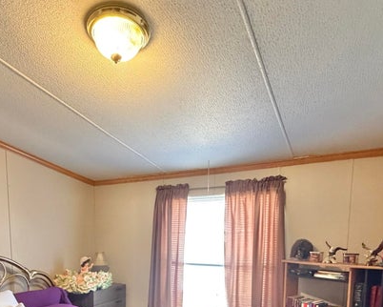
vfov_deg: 45.5
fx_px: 329
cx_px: 143
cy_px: 275
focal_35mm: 29
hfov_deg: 59.6
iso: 640
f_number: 2.2
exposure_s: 1/60
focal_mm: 2.22
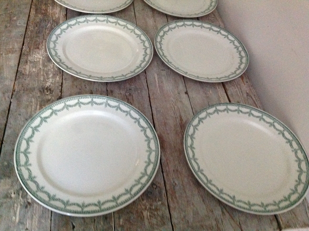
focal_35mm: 35
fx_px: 312
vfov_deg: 40.6
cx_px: 154
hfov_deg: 52.7
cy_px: 116
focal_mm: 4.28
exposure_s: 1/15
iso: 640
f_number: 2.4
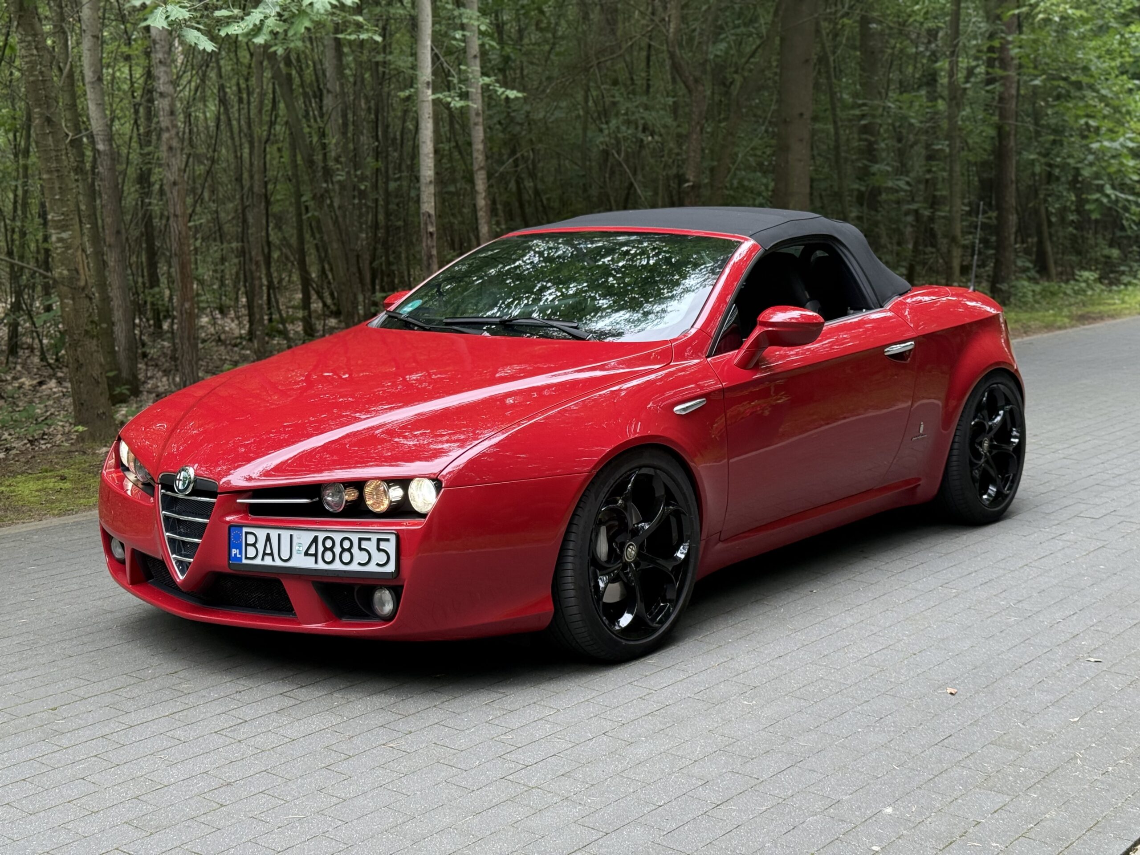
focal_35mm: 48
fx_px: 1581
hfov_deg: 39.7
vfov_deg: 30.3
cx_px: 570
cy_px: 428
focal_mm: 6.76
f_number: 1.78
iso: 160
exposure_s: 1/192
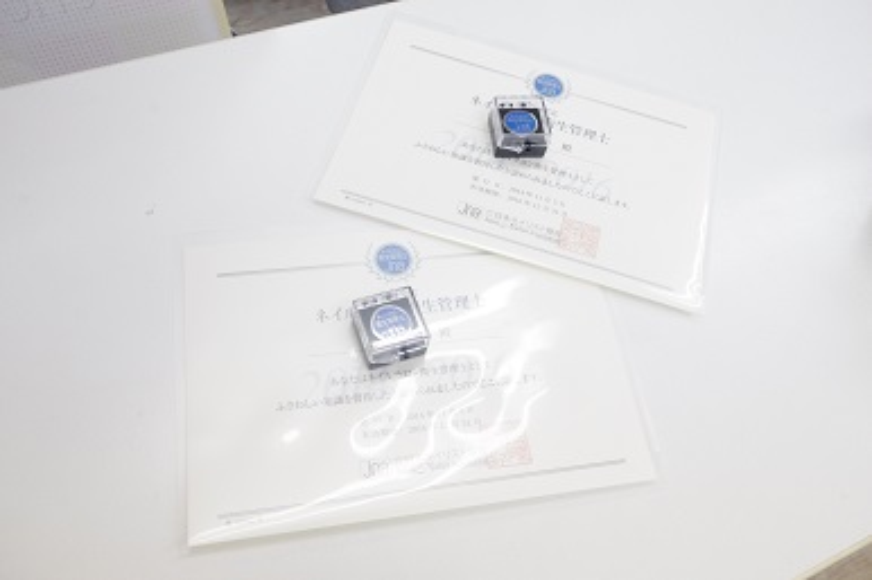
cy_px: 290
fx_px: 751
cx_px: 436
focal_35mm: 31
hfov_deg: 60.3
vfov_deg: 42.3
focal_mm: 21.25
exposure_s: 1/90
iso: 3200
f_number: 8
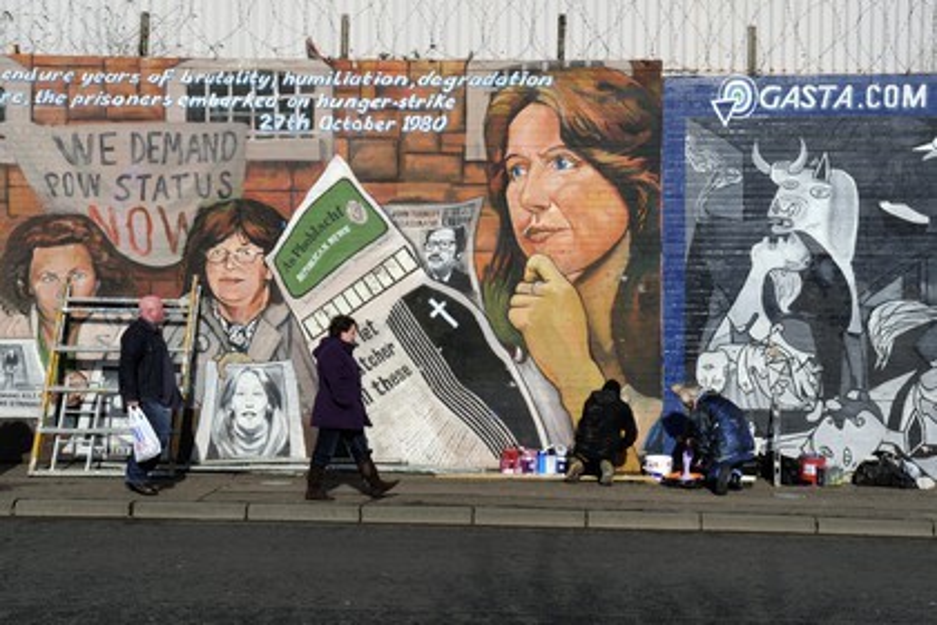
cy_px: 312
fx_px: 1249
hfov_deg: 41.1
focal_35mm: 48
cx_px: 468
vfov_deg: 28.1
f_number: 16
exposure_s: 1/320
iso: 400
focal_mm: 48
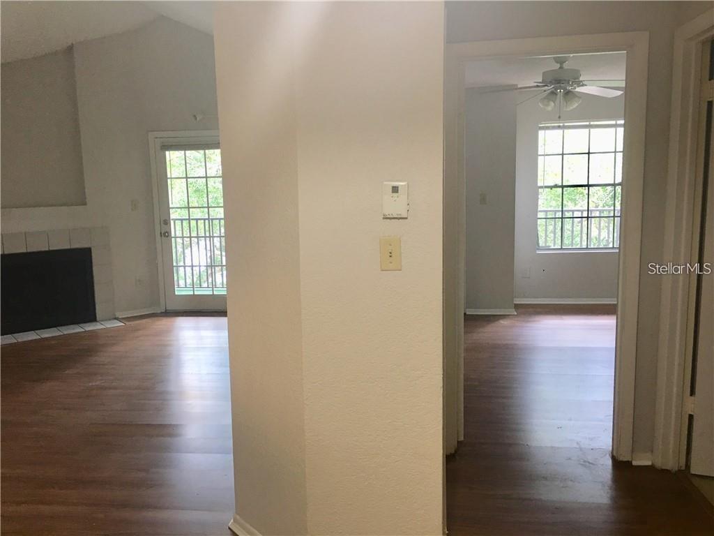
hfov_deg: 61.7
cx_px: 357
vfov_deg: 48.2
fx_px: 598
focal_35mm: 29
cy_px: 268
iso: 40
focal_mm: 4.15
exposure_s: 1/15
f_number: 2.2
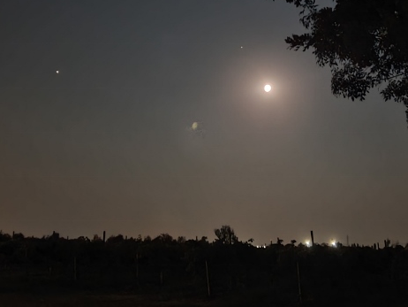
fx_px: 531
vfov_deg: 31.9
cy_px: 98
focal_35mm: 45
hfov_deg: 41.9
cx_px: 239
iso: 2000
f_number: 1.5
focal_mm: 4.32
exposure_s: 1/6
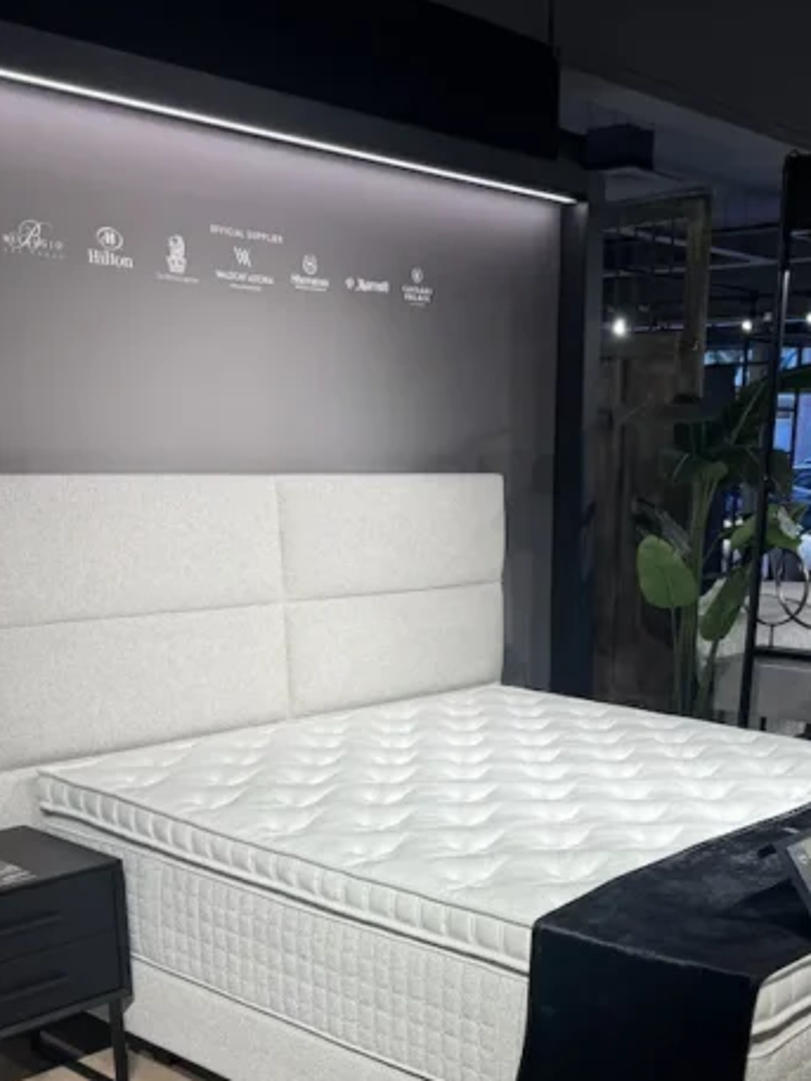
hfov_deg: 34.2
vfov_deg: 42.9
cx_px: 513
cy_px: 852
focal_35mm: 42
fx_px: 1311
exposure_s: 1/100
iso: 50
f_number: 1.78
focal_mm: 6.76
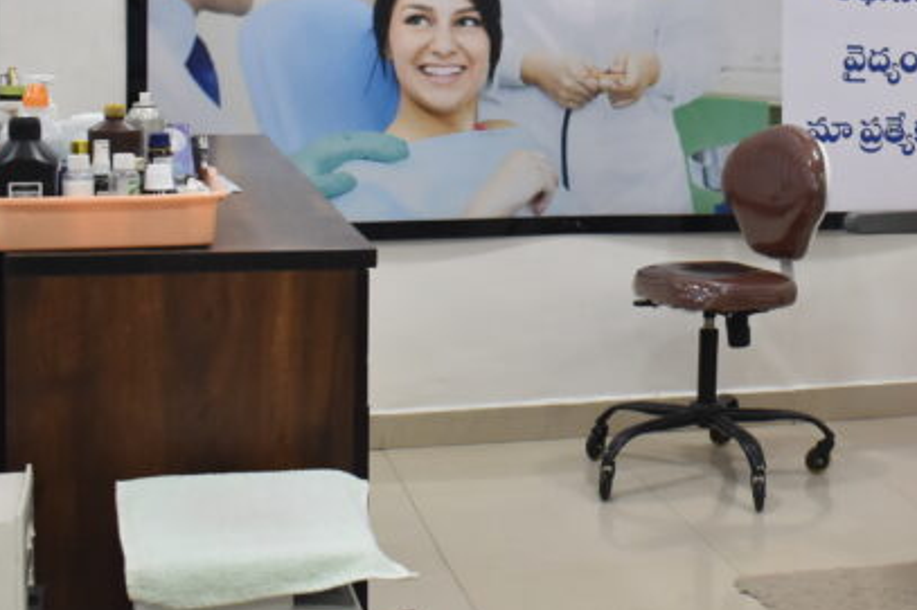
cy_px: 60
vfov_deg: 19.6
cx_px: 775
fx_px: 1731
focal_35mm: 68
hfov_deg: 28.8
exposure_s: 1/125
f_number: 4
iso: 1000
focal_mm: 18
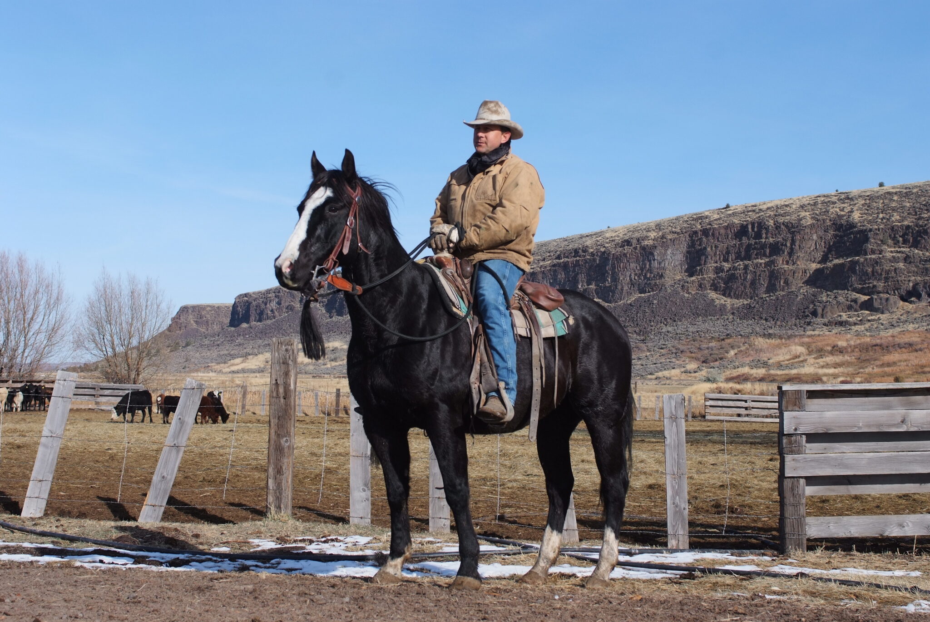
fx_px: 1241
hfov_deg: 41.1
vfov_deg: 28.1
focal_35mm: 48
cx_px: 465
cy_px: 311
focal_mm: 32
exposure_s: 1/1000
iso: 200
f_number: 5
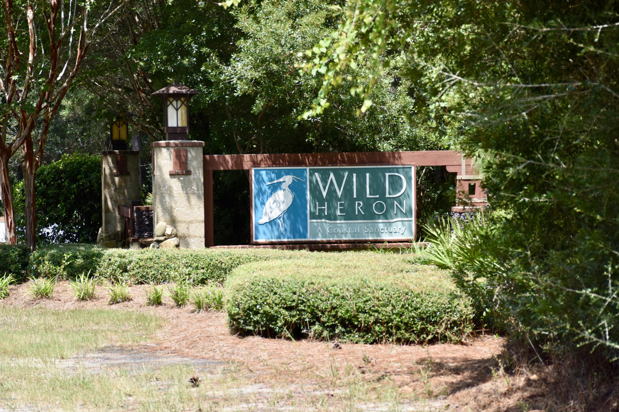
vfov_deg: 10.8
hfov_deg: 16.1
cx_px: 310
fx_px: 2192
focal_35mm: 128
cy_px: 206
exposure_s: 1/500
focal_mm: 85
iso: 360
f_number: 8
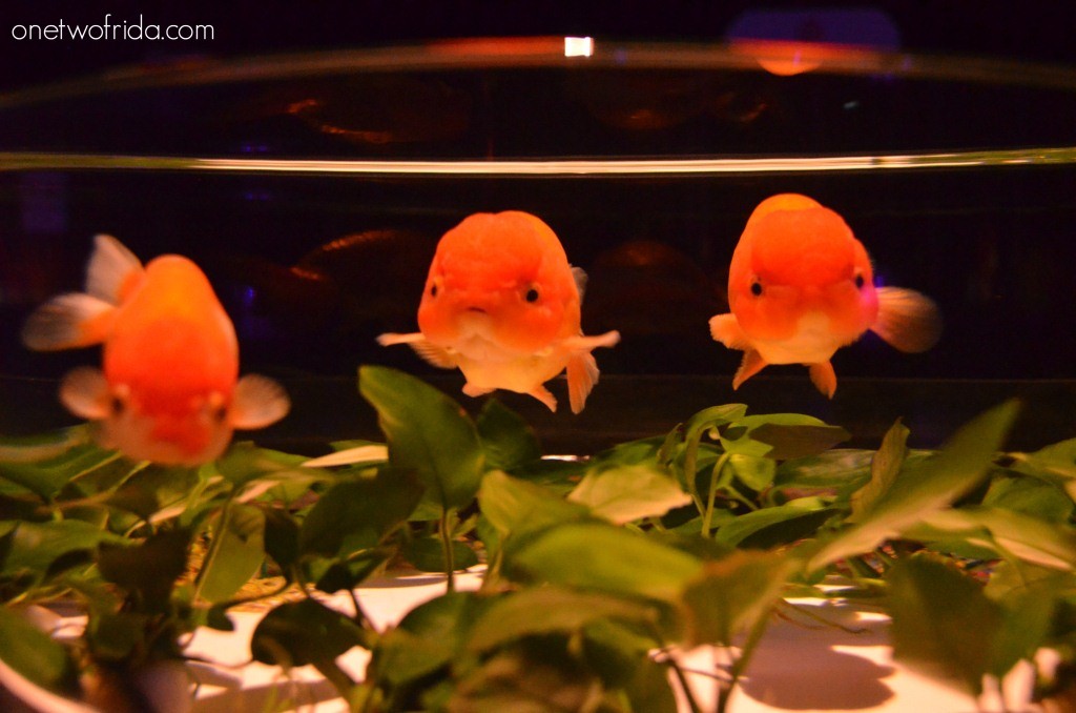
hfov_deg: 51.4
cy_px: 356
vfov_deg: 35.3
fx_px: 1118
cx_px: 538
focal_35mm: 38
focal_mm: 25
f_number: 4
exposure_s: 1/40
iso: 5000
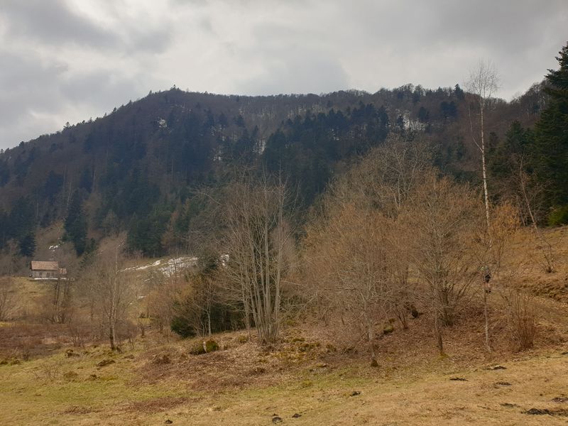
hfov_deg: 67.3
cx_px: 284
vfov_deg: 53.1
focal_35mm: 26
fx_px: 427
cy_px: 213
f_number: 2.4
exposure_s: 1/1642
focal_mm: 4.3
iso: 50
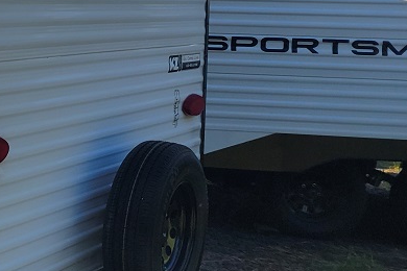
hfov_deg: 20.5
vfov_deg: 16.1
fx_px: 950
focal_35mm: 84
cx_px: -215
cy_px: 39
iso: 40
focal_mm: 5.4
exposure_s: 1/1785
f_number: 1.8
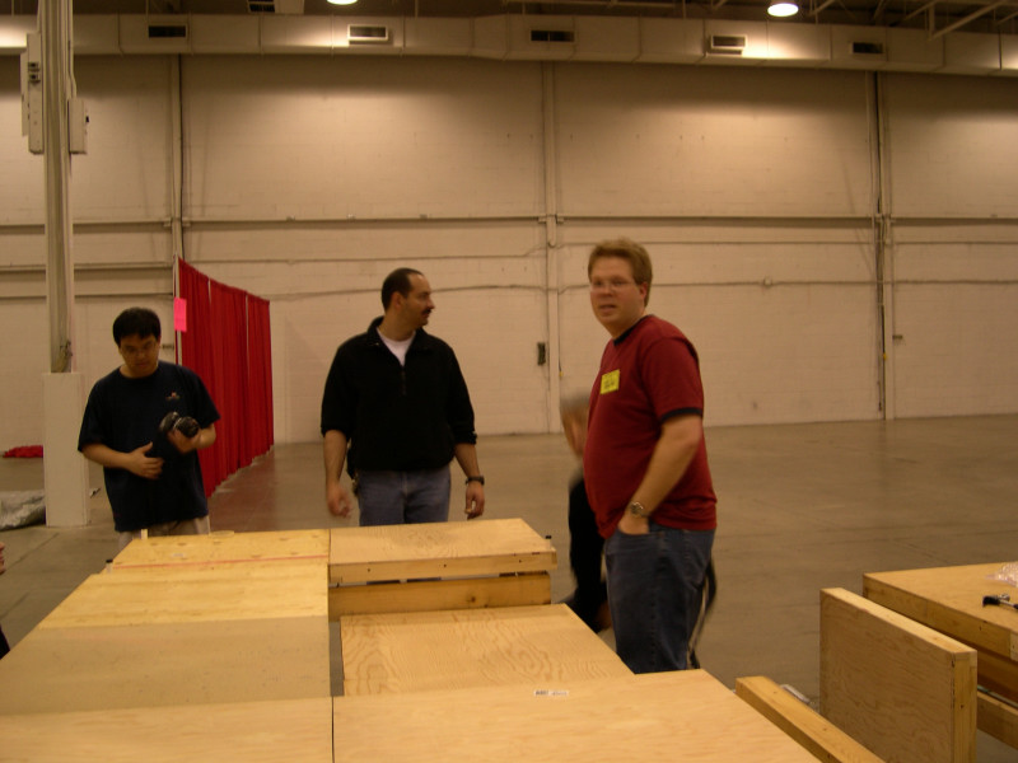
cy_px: 382
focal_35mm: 38
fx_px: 1118
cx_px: 509
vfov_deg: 37.7
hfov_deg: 49.0
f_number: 2.8
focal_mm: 8
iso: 100
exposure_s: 1/11
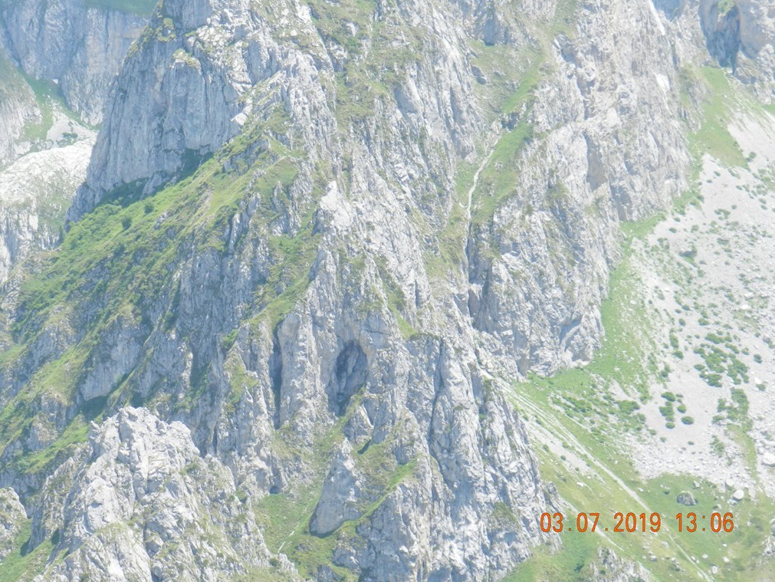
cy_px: 289
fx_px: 3628
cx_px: 389
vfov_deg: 9.2
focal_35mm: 162
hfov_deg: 12.2
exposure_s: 1/400
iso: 160
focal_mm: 28.4
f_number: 5.3
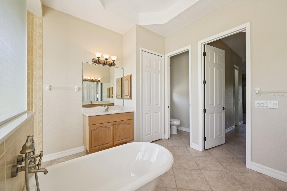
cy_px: 96
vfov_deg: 81.2
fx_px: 112
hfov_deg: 104.3
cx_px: 144
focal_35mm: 14
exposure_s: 1/125
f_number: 8
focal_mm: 14
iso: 400
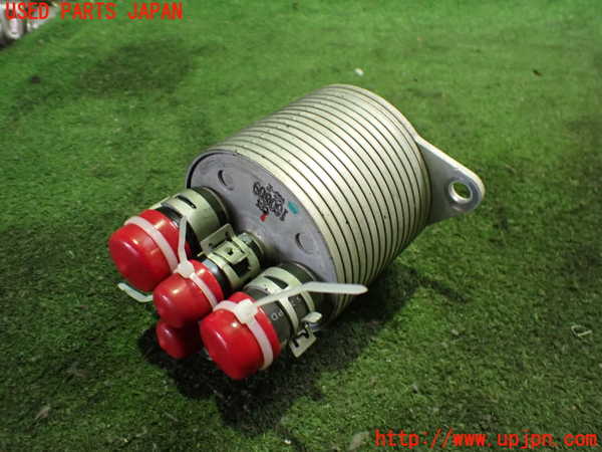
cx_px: 301
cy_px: 226
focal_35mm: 30
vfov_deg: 46.8
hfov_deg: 60.0
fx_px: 522
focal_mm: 5.4
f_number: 2.3
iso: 800
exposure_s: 1/40
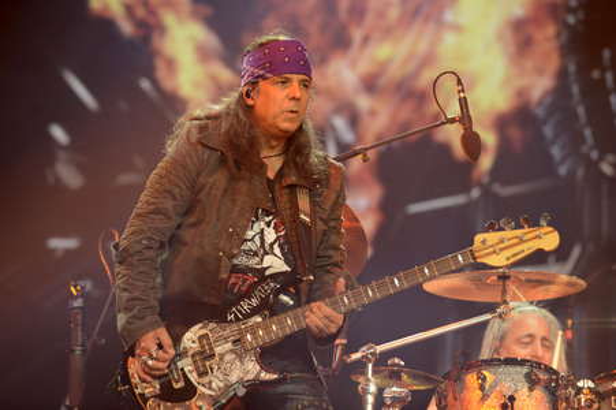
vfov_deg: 6.9
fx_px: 3420
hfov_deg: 10.3
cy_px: 205
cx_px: 308
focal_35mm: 200
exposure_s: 1/800
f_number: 4
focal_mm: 200
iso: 1250
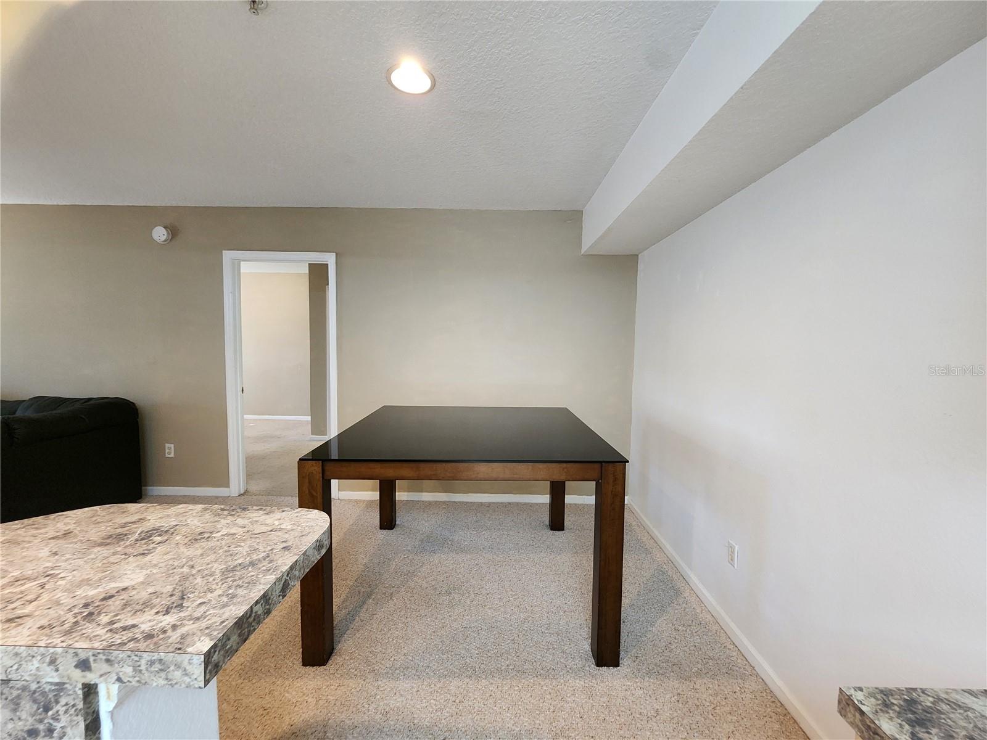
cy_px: 370
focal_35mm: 13
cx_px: 494
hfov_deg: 106.2
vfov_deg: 89.9
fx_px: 371
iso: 400
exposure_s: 1/30
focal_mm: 2.2
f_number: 2.2
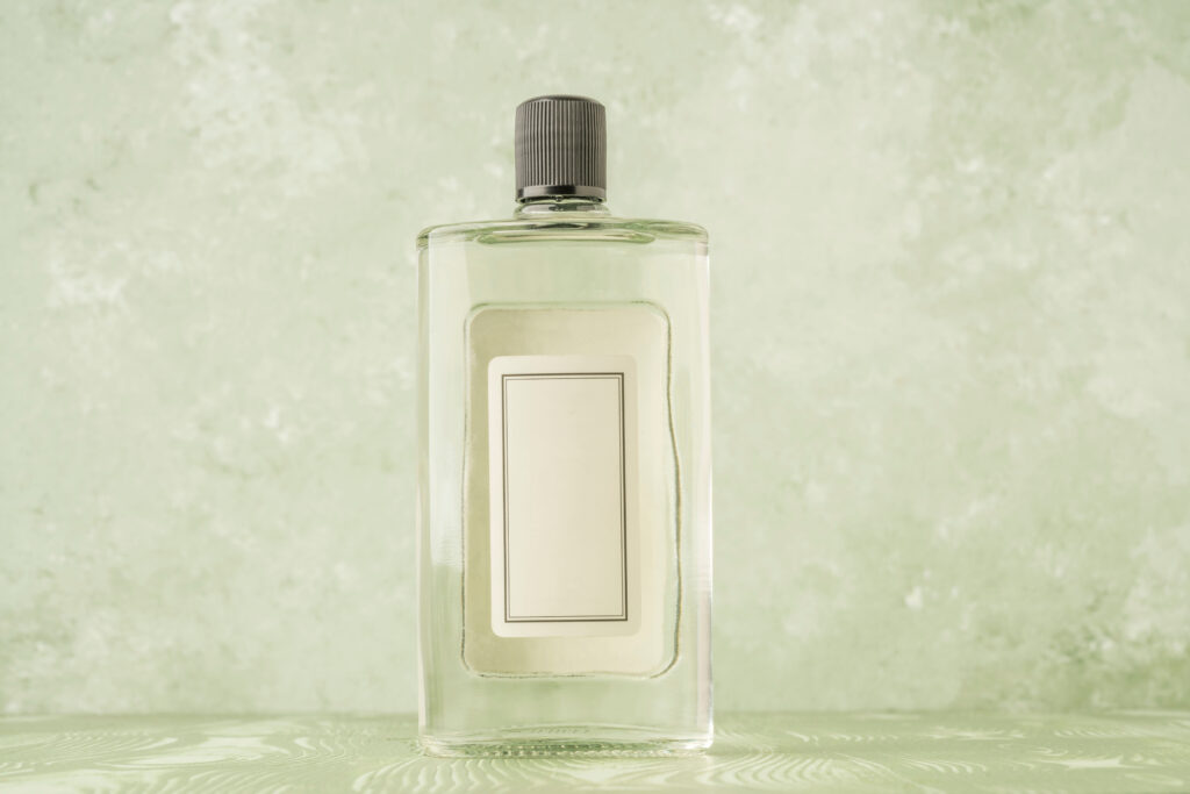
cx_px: 595
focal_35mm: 90
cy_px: 397
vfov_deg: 15.2
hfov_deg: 22.6
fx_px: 2975
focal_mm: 90
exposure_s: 1/100
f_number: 20
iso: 100
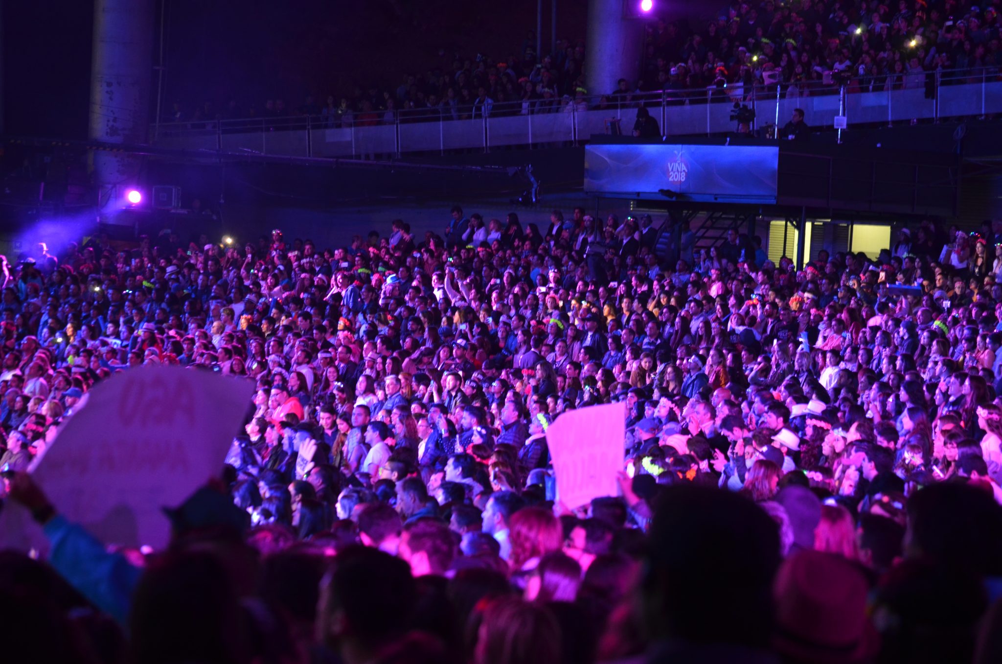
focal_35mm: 150
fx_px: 4166
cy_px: 332
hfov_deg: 13.7
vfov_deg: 9.1
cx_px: 501
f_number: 4.5
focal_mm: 100
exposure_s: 1/25
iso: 800
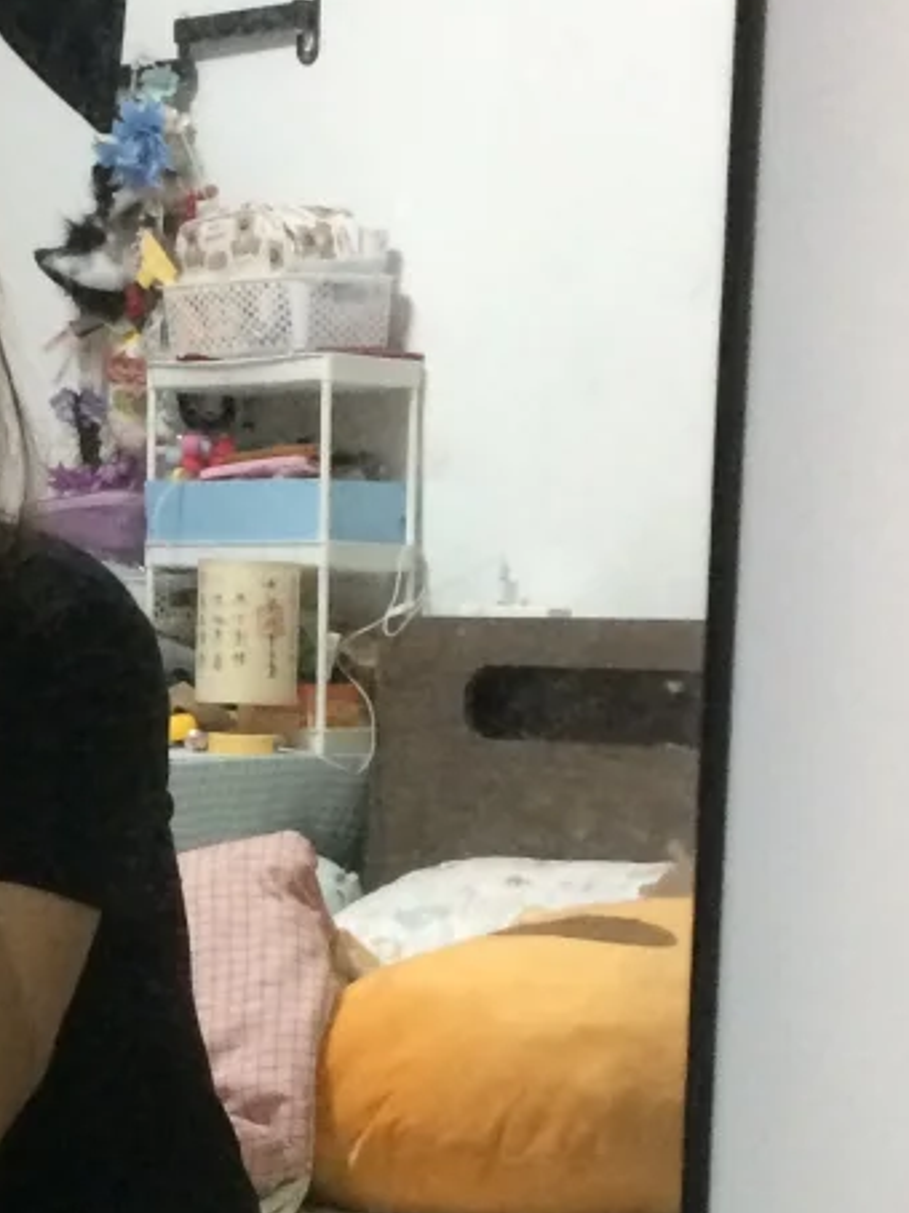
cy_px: 1042
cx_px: -102
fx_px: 3224
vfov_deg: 21.0
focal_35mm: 92
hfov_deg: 15.6
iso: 320
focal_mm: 4.15
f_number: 2.2
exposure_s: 1/33
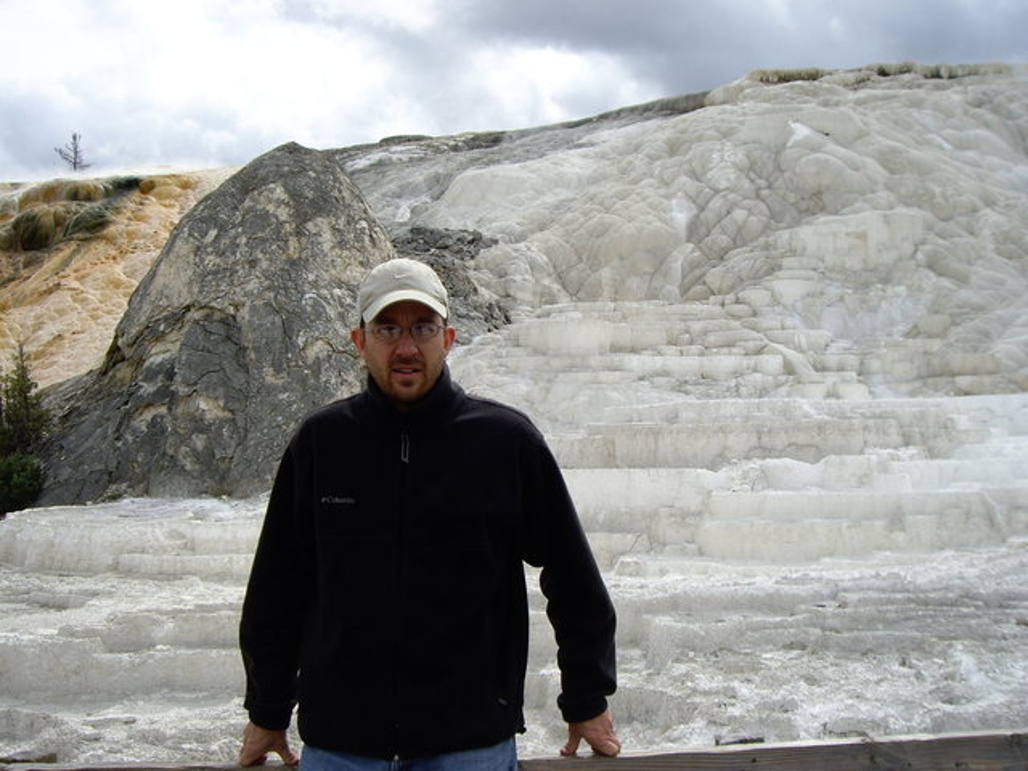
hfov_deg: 49.0
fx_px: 1128
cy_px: 386
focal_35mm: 38
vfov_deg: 37.7
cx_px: 514
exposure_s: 1/500
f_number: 4.3
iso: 50
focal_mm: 6.2
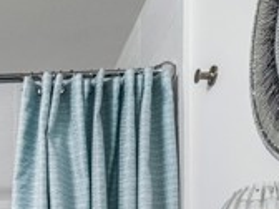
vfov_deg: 18.3
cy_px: 386
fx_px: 492
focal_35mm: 61
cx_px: -56
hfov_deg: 27.8
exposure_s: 1/30
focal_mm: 8
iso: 200
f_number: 8
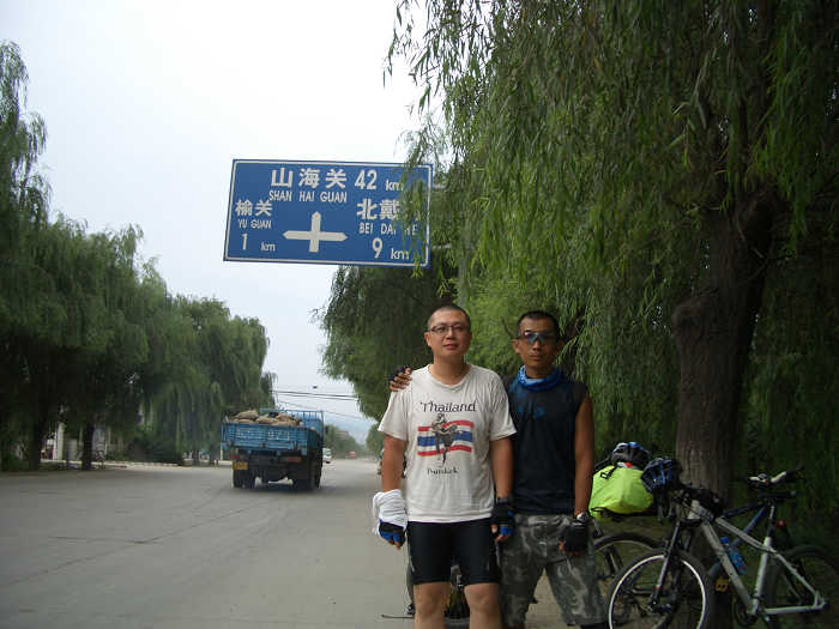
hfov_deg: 52.6
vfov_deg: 40.7
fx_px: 848
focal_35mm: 35
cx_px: 420
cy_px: 314
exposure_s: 1/400
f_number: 2.6
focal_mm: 5.8
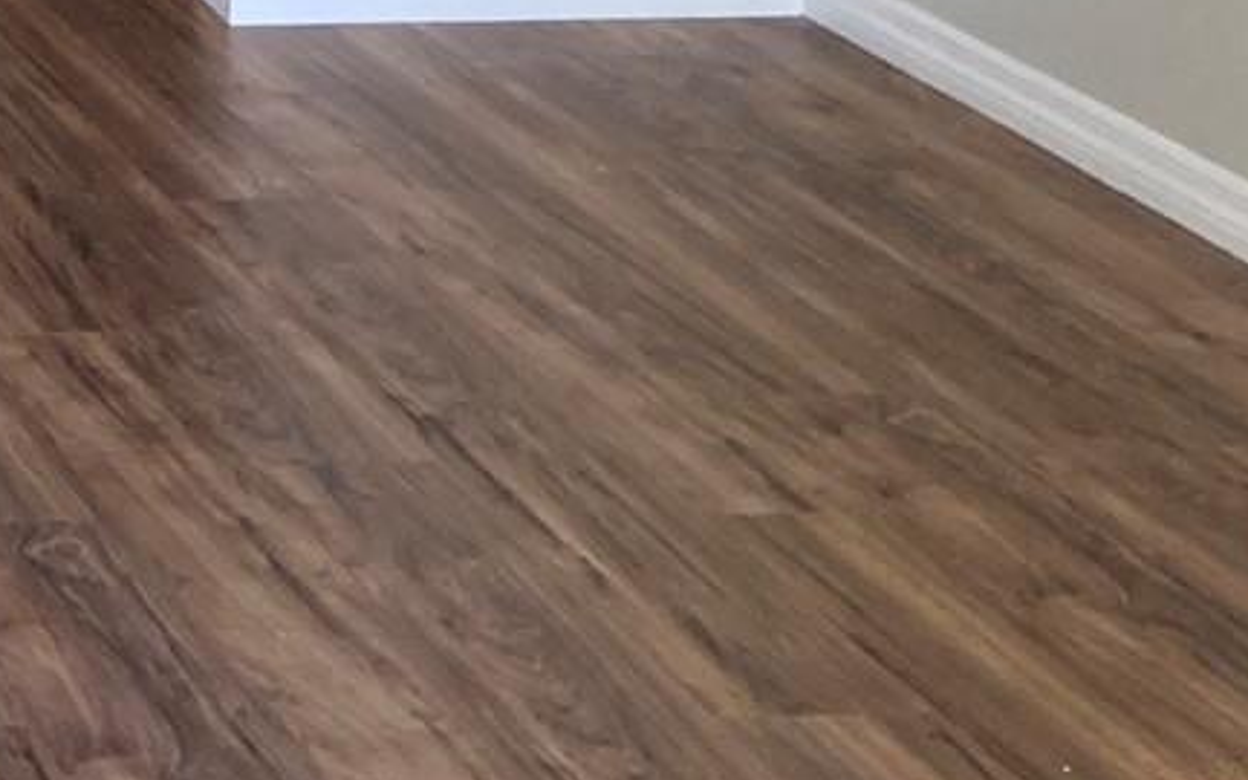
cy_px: -939
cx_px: -870
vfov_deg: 10.6
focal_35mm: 110
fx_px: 3741
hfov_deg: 16.4
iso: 125
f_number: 1.8
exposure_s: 1/60
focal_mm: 3.99
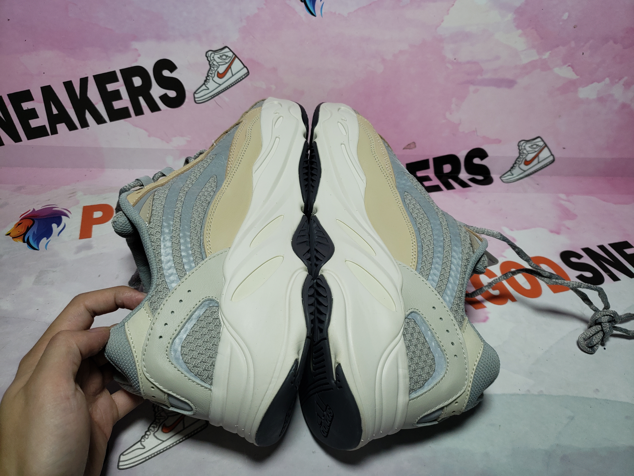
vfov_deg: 53.1
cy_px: 238
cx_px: 317
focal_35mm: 26
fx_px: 476
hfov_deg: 67.3
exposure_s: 1/769
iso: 50
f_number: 1.5
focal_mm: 4.3
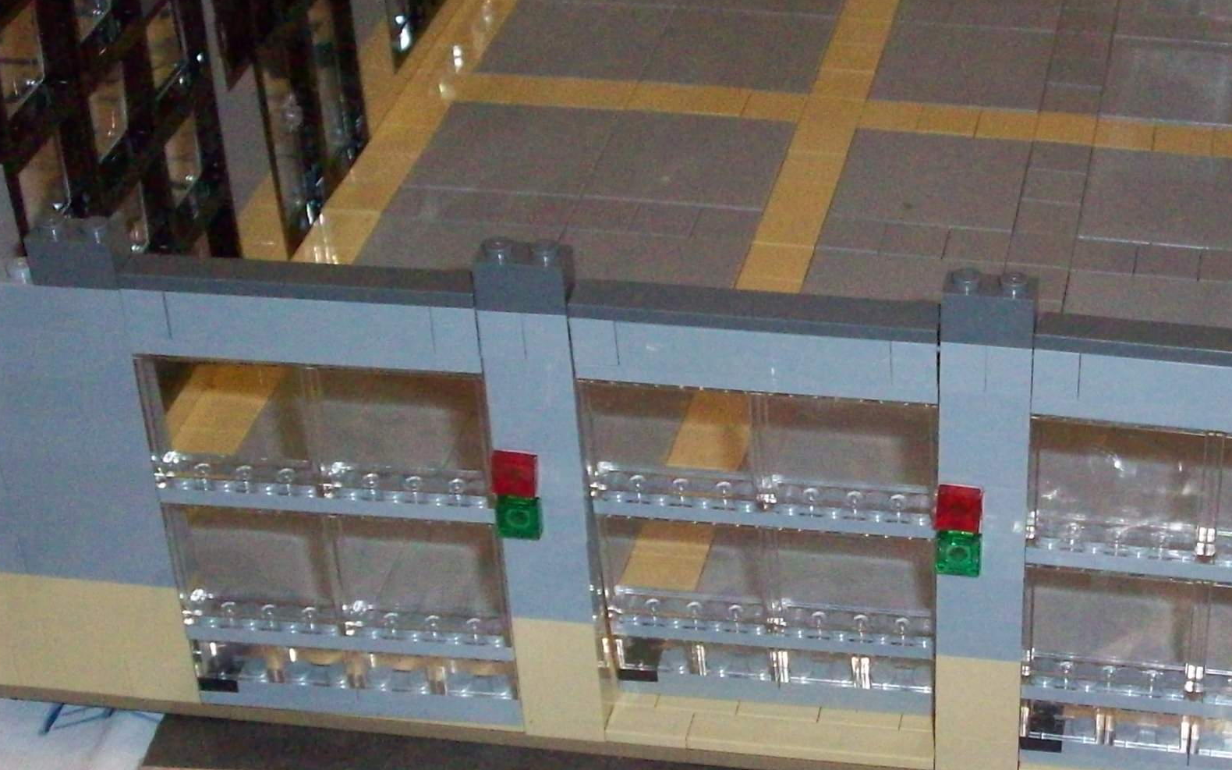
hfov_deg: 25.4
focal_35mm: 80
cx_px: 991
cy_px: 443
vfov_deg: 16.3
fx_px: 2686
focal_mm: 7.6
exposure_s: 1/71.9
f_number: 3.1
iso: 400
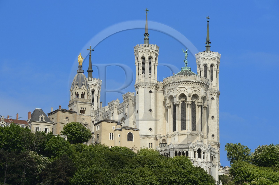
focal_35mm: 190
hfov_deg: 10.8
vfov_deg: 7.2
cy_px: 92
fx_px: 1471
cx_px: 140
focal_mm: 190
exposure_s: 1/320
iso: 200
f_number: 14
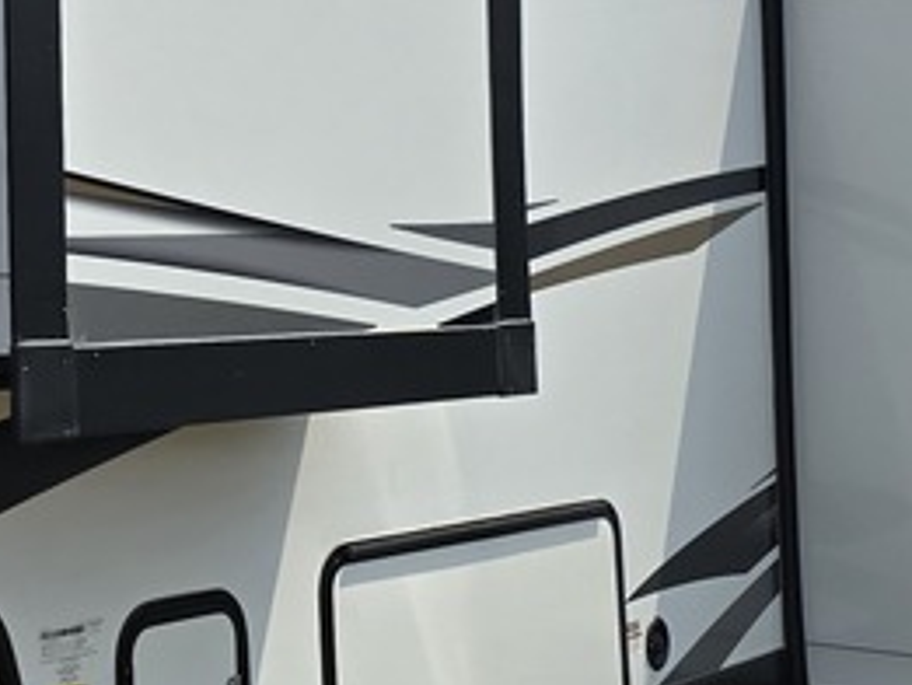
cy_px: 126
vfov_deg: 16.7
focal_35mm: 88
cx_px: -17
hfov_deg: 21.4
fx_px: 2320
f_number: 1.7
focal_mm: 6.3
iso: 12
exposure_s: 1/1321
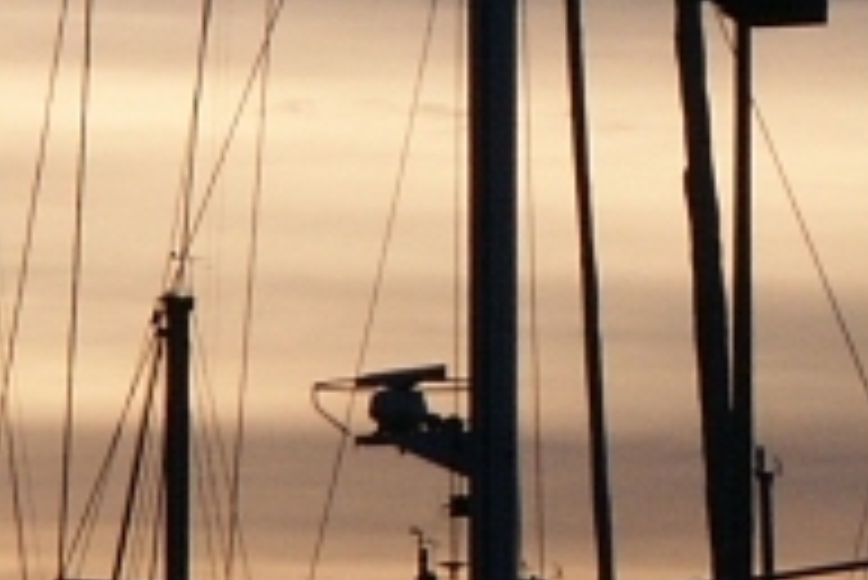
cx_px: 1115
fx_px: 20702
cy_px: 22
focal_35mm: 858
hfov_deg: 2.4
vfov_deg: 1.6
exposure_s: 1/125
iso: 100
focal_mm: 50.48
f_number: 6.7
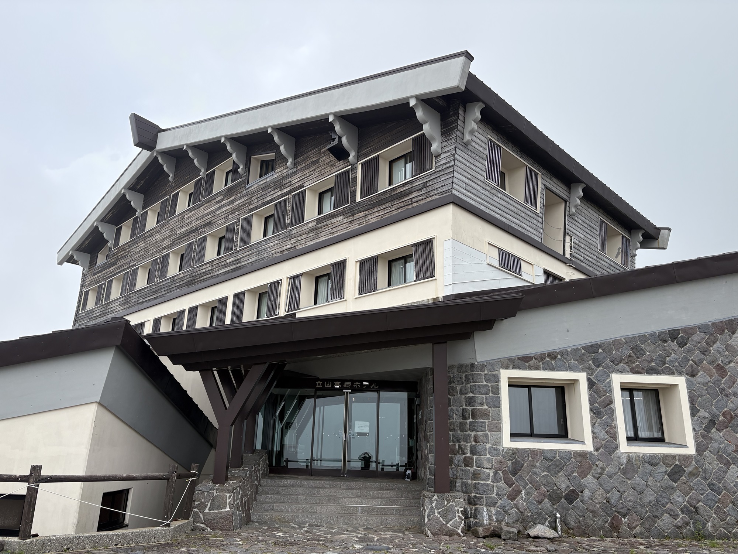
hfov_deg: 67.3
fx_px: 554
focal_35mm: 26
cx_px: 369
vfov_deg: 53.1
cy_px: 277
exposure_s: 1/2208
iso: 50
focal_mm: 5.96
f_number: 1.6
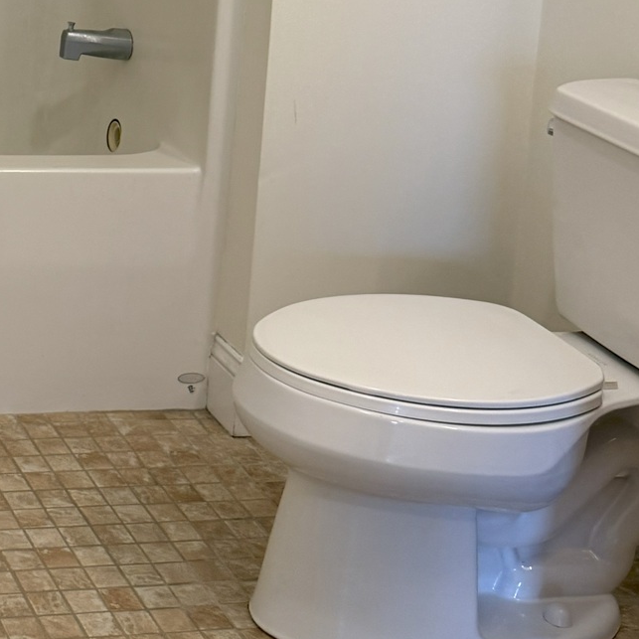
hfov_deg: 20.8
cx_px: -184
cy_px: -147
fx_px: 1587
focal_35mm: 76
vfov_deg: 21.1
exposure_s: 1/120
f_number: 1.78
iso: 125
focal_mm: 6.76
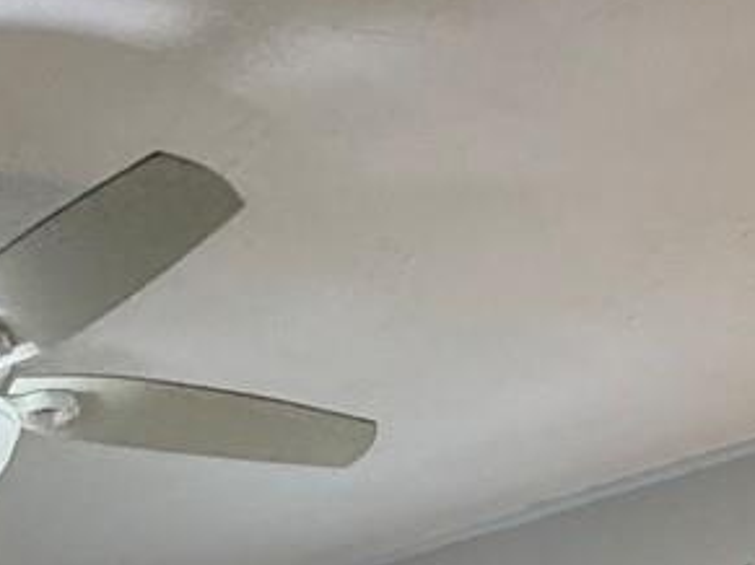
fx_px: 1679
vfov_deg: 15.8
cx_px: 104
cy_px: 1063
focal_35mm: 77
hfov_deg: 24.7
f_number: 2.2
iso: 320
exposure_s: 1/120
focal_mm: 2.22
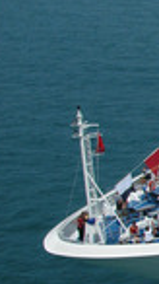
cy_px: 84
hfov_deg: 7.4
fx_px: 930
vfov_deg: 17.2
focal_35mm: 124
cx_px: 609
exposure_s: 1/320
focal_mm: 18
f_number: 18
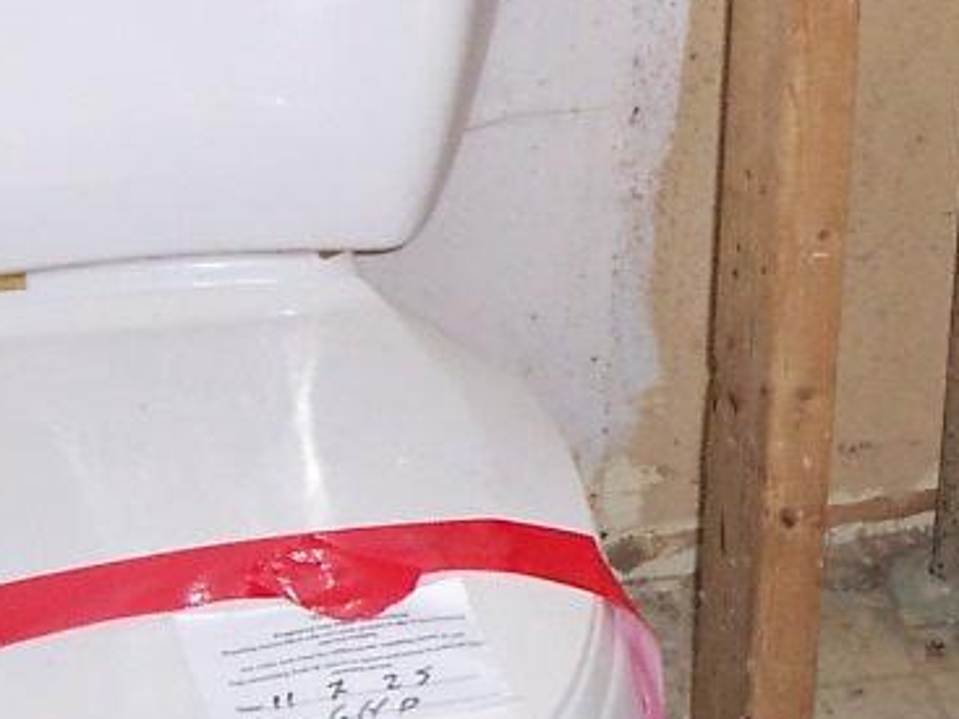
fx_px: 3351
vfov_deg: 12.2
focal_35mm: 121
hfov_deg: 15.9
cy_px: 175
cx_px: 1009
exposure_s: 1/60
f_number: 2.8
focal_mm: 5.6
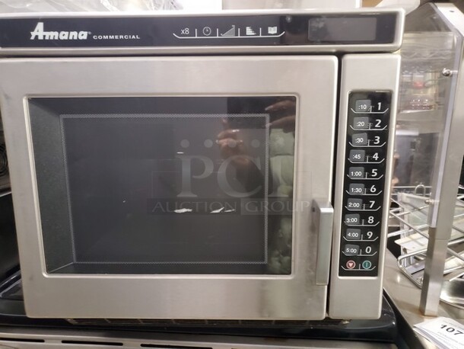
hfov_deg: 67.3
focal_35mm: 26
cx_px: 232
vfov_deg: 53.1
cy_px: 174
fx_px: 349
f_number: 1.5
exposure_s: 1/13
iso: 640
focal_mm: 4.3
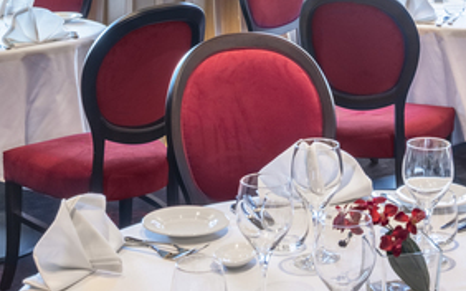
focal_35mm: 94
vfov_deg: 13.1
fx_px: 1193
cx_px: 377
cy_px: -161
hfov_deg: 21.8
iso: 200
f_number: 11
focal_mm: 26
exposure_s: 1/60
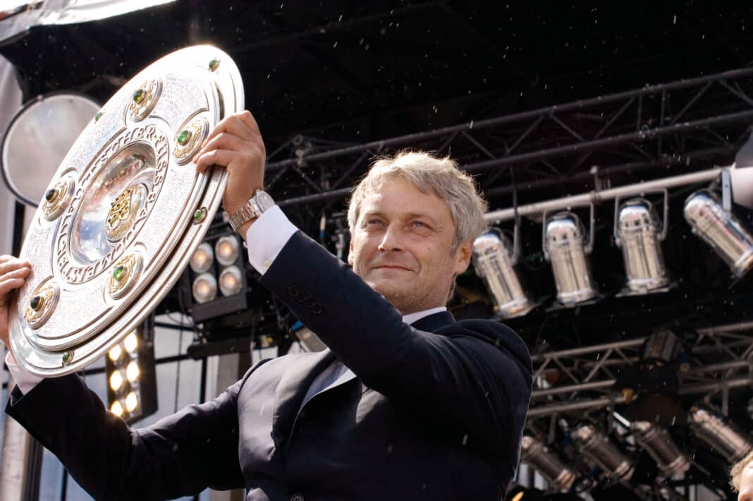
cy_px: 250
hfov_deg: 19.5
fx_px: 2194
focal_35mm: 105
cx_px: 376
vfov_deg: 13.0
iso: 400
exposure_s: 1/400
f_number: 10
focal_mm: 70
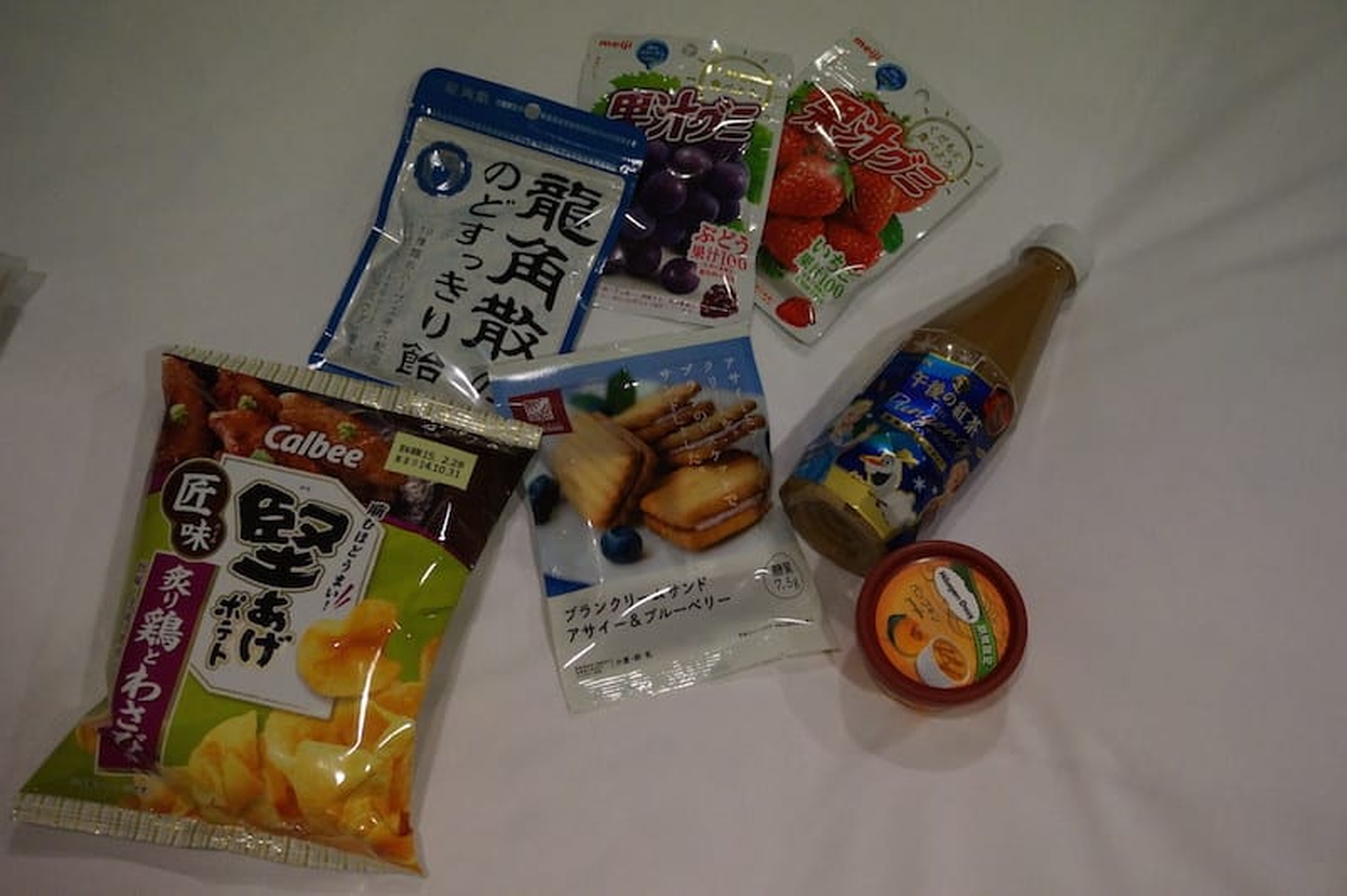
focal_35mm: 42
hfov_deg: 46.4
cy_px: 448
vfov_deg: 31.8
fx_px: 1570
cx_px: 674
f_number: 4.5
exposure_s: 1/160
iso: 2000
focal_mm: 28
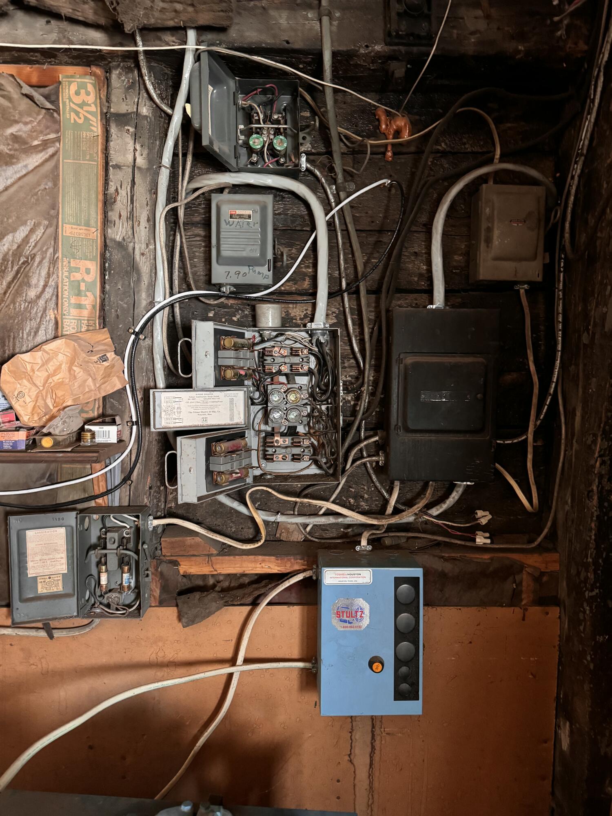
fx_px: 566
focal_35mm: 24
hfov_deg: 56.8
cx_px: 306
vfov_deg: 71.6
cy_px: 408
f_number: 1.78
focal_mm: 6.76
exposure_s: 1/33
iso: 1000
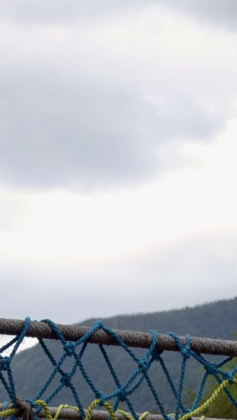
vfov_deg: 18.9
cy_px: 247
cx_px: -108
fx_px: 1262
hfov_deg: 10.4
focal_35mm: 113
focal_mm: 21.59
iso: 125
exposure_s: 1/125
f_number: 2.8
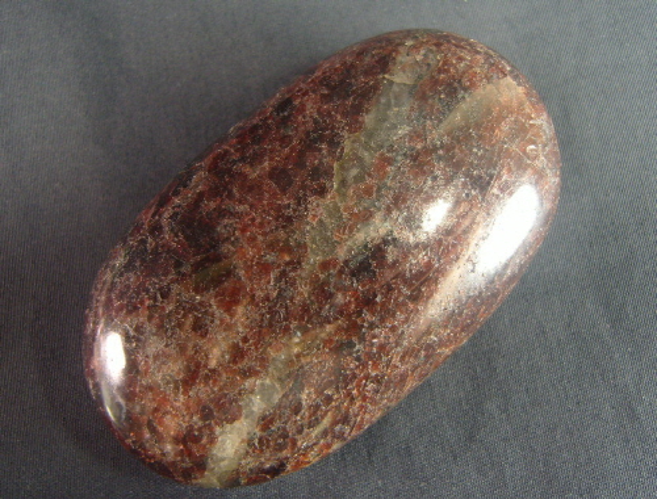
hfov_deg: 52.4
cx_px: 328
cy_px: 250
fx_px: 667
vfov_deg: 41.0
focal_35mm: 35
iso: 111
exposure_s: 1/30
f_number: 2.8
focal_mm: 7.4
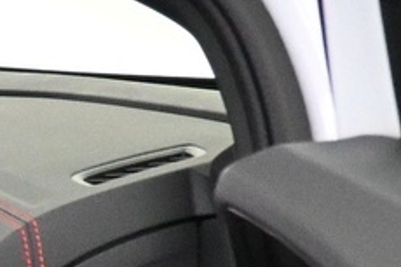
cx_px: -676
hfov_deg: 10.0
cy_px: 328
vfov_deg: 8.0
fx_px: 1881
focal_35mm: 169
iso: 4000
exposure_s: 1/80
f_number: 3.5
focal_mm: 16
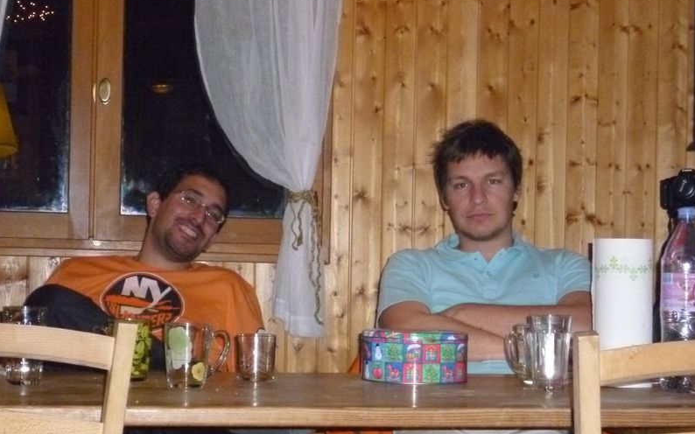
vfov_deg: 13.9
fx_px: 1780
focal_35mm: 94
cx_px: 348
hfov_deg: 22.1
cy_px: 249
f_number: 5.1
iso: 1250
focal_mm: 15.7
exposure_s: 1/100
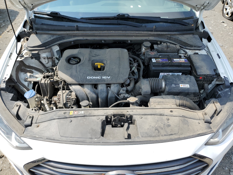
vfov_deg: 53.1
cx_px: 116
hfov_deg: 67.3
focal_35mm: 26
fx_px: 175
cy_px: 88
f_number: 1.5
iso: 50
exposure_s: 1/1667
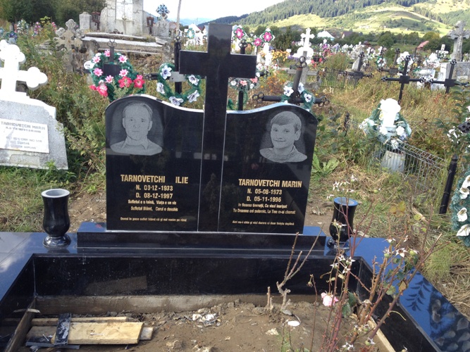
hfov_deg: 52.6
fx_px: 475
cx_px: 235
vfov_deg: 40.7
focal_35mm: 35
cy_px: 176
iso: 50
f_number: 2.4
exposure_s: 1/218
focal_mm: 4.28
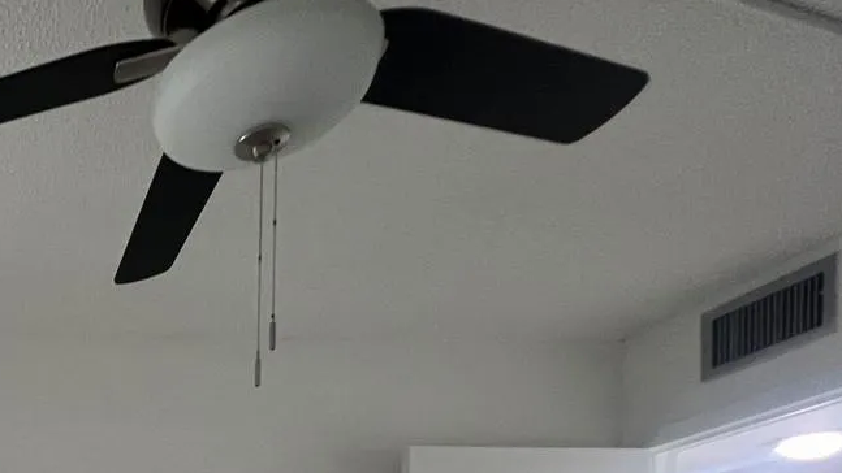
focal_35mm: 35
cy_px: 707
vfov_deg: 25.5
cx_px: -108
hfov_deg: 42.7
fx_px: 781
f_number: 1.8
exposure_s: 1/60
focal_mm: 1.57
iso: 200
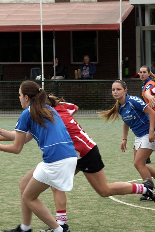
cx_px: 141
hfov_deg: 10.6
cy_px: 127
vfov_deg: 15.9
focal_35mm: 129
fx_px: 833
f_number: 4.5
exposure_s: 1/320
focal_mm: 50
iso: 100
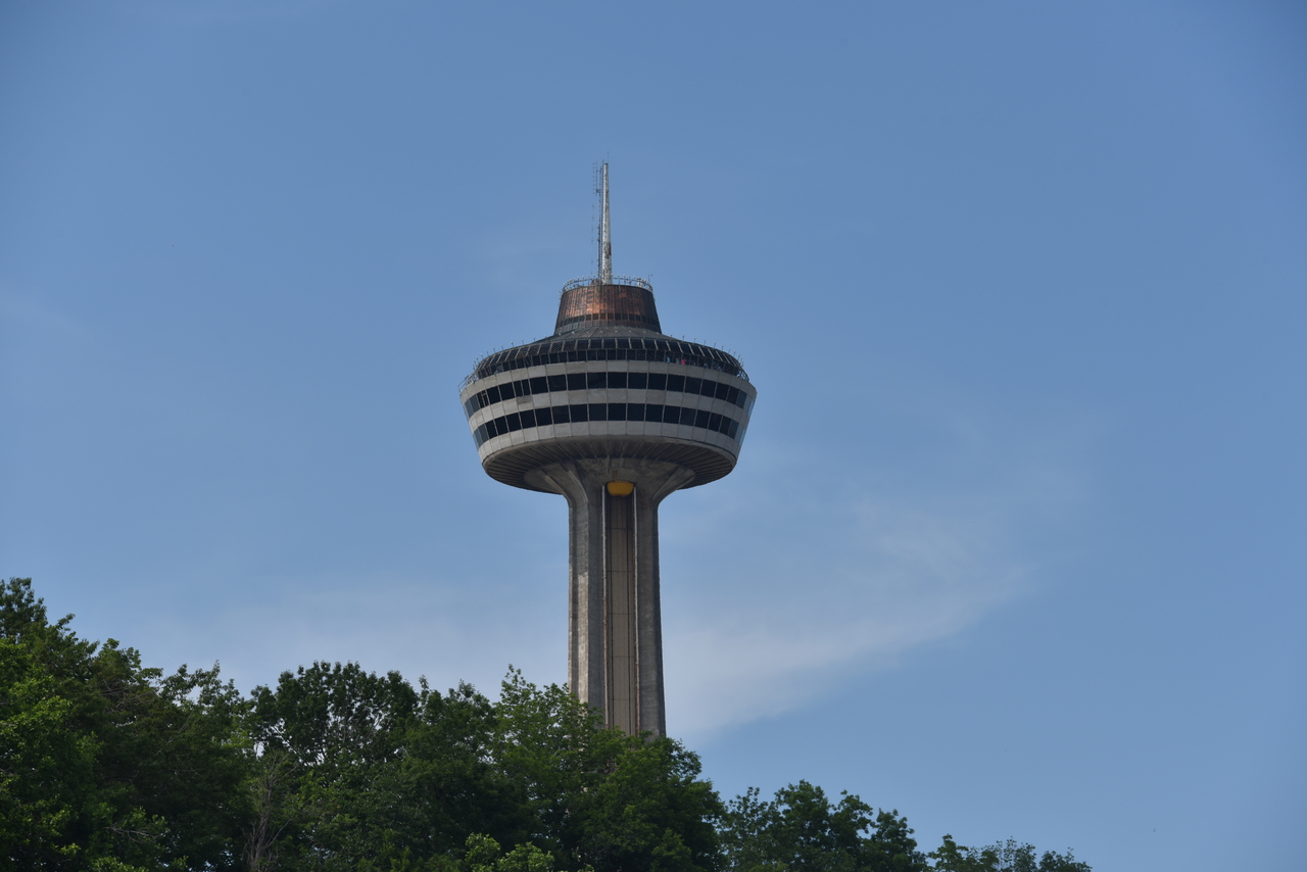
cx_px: 654
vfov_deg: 8.6
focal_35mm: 160
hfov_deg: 12.8
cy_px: 436
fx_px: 5810
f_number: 9
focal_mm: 160
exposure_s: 1/320
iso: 100
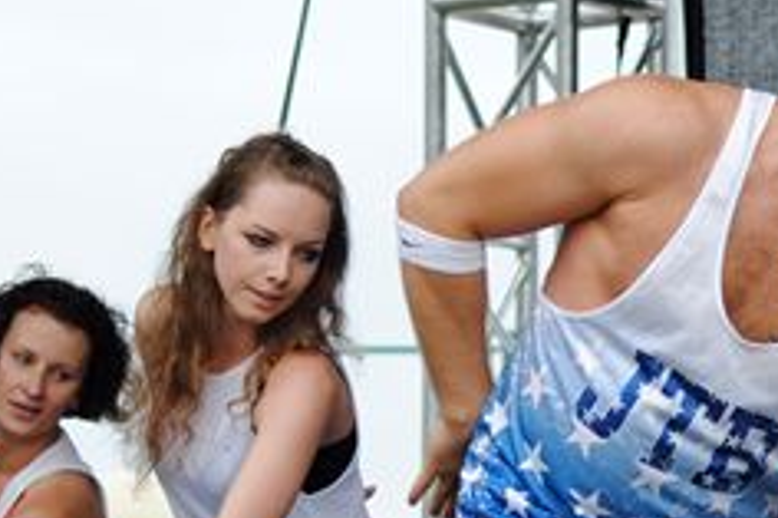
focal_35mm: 312
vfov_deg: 4.4
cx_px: 867
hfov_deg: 6.6
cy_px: 546
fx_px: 6738
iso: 200
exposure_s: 1/320
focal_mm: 70
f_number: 4.5
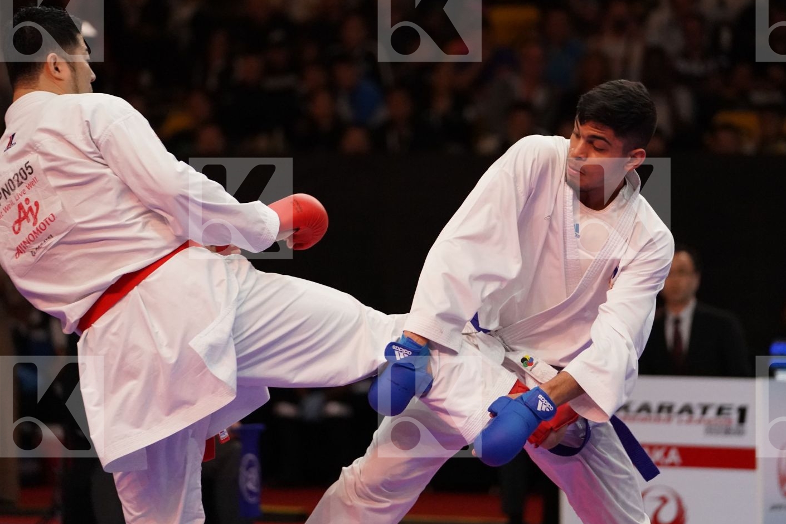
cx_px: 430
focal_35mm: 194
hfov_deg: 10.6
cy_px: 208
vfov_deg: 7.1
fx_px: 4235
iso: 6400
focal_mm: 152
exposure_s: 1/1000
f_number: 2.8
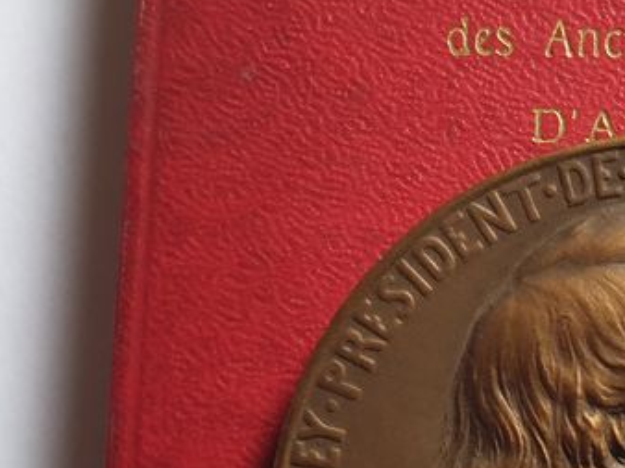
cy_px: 292
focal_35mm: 77
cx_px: 564
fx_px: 1389
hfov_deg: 24.6
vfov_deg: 19.1
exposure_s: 1/33
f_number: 2.4
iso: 250
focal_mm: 4.3
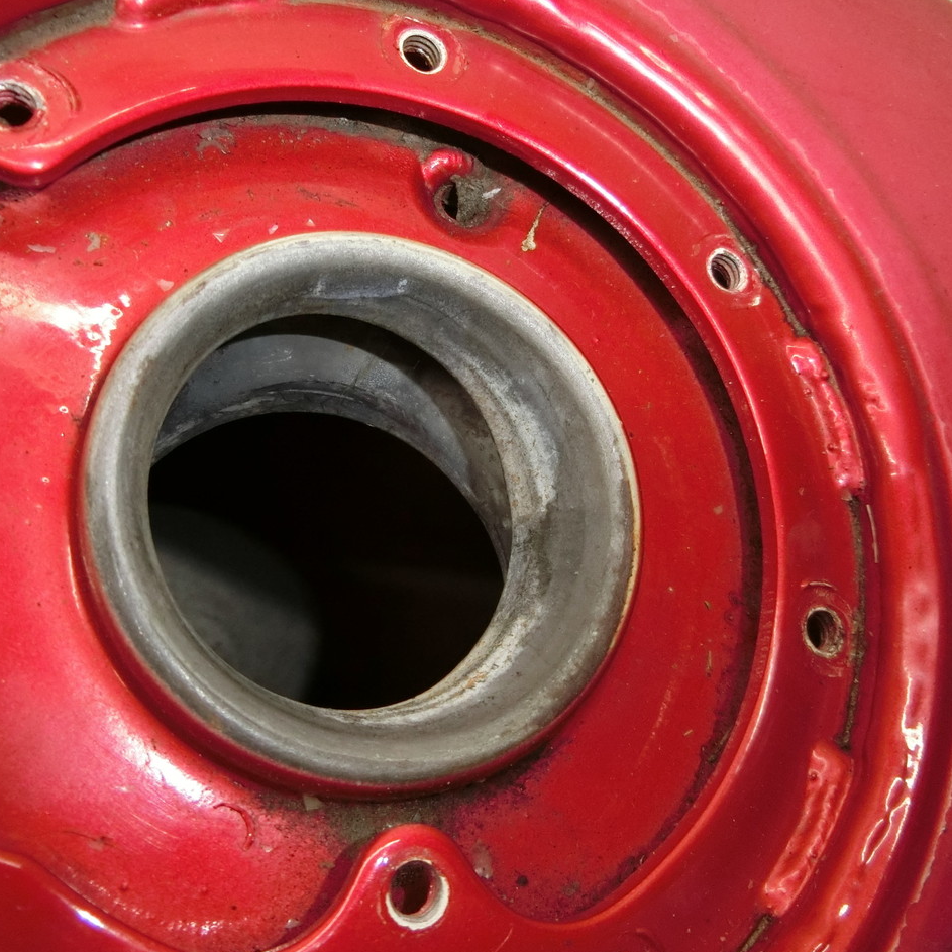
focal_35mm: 30
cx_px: 471
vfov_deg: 54.0
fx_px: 933
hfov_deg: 54.0
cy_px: 483
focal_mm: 4.5
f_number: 3.5
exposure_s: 1/60
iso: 250
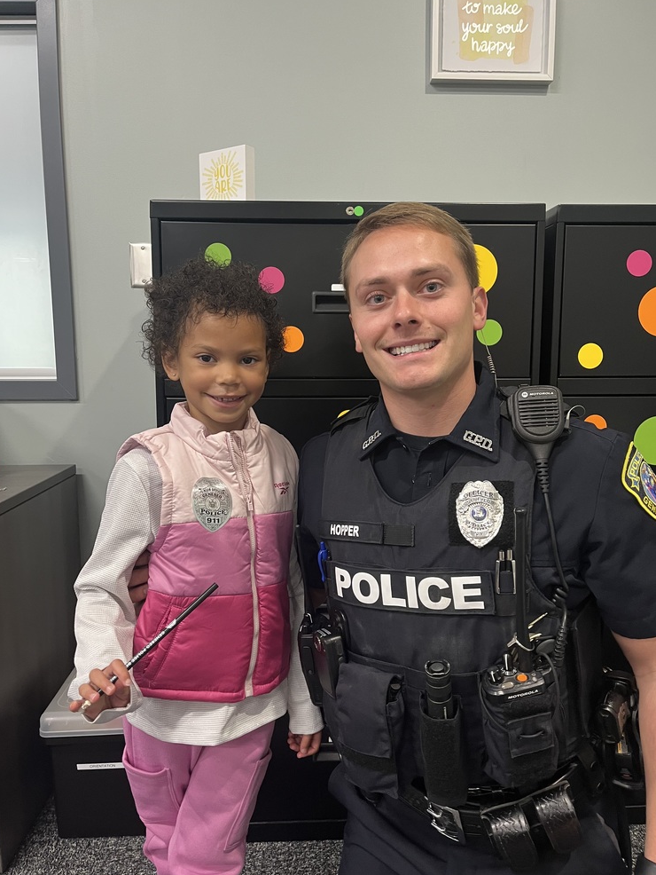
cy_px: 443
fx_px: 682
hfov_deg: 51.4
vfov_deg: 65.3
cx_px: 332
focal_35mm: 27
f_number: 1.6
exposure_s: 1/60
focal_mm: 5.1
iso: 200
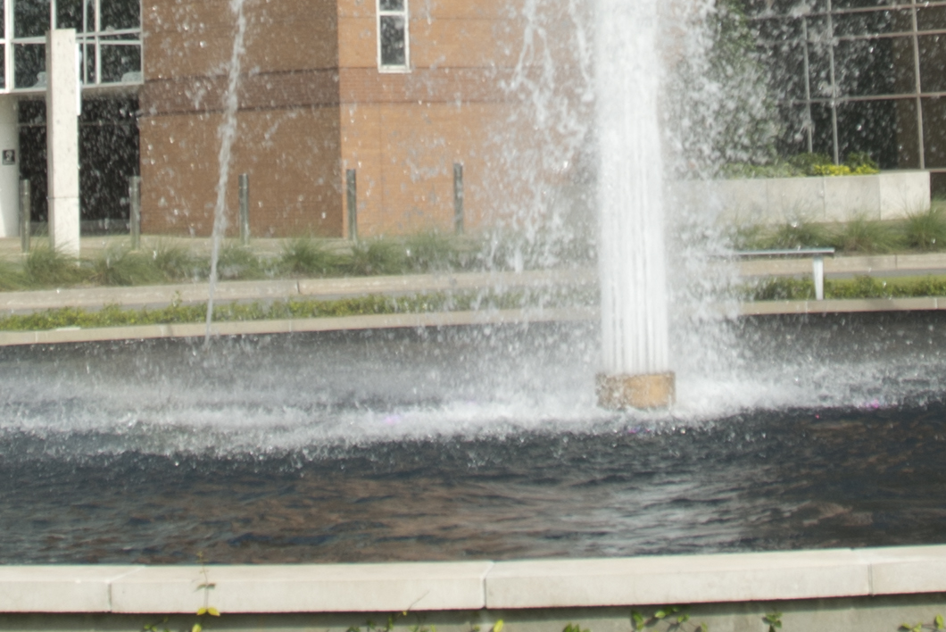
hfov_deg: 17.3
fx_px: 3102
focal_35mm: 118
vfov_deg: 11.0
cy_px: -459
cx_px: 493
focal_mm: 17
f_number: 5.6
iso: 50
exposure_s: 1/250
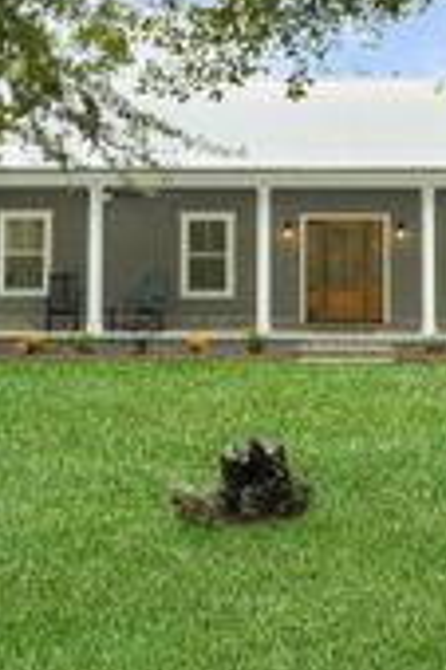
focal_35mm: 47
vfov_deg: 41.4
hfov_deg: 28.1
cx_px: 347
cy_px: 223
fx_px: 875
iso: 320
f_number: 9
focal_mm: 16
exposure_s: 1/100
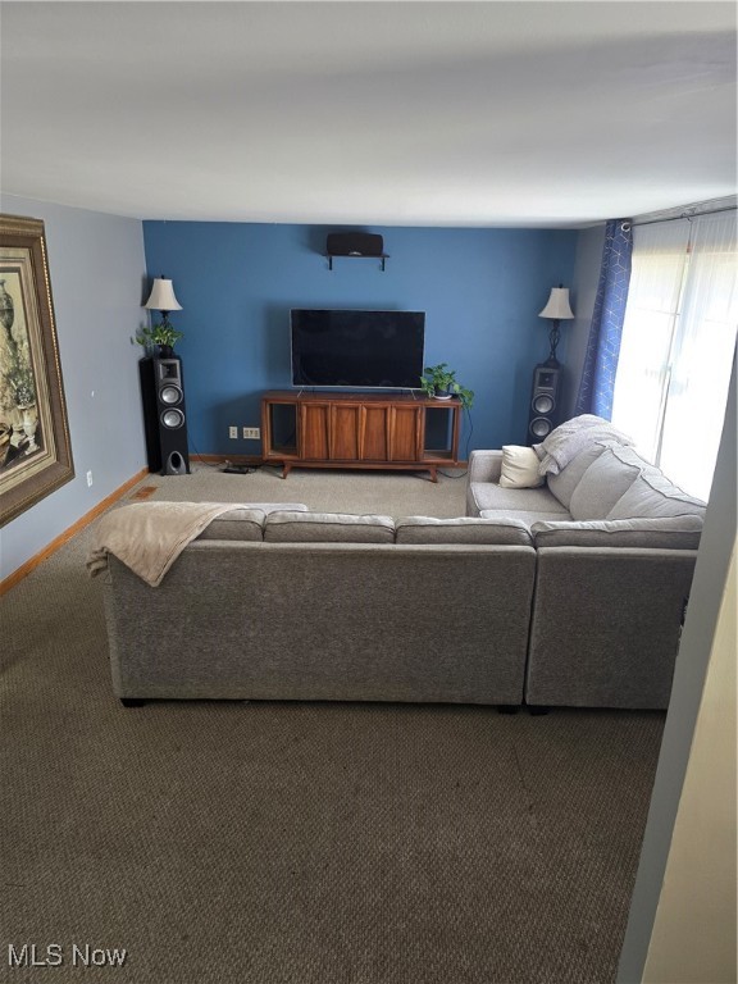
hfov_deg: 58.9
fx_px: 654
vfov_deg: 73.9
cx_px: 369
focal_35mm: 23
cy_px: 492
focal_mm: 6.3
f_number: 1.7
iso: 320
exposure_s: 1/120
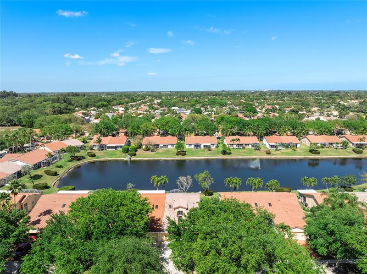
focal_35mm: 24
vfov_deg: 56.7
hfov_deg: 71.7
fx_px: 254
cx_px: 184
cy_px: 137
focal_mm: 12.29
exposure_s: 1/1600
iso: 100
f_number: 2.8
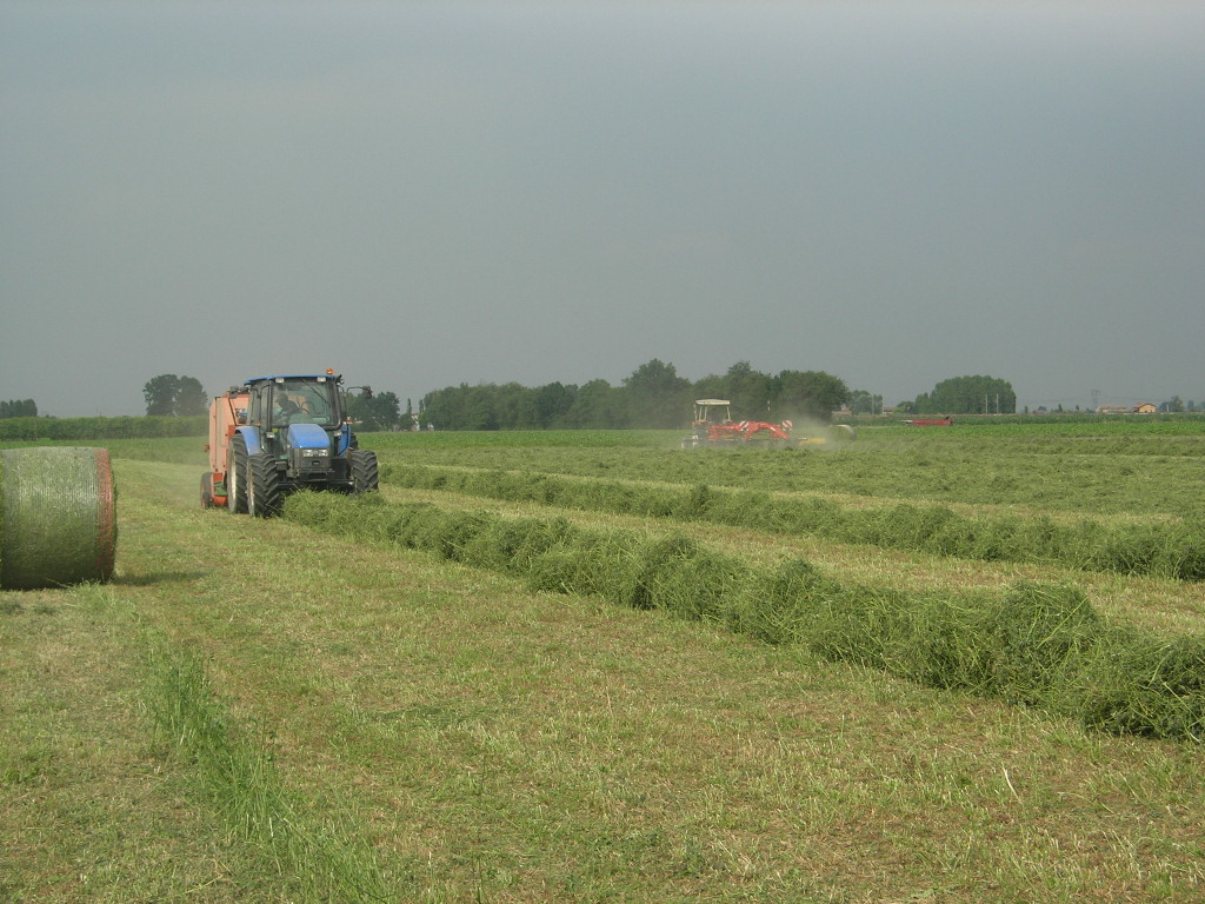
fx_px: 2506
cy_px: 452
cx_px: 602
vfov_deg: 20.4
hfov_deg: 27.0
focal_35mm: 72
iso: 64
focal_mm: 14.9
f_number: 6.3
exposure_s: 1/434
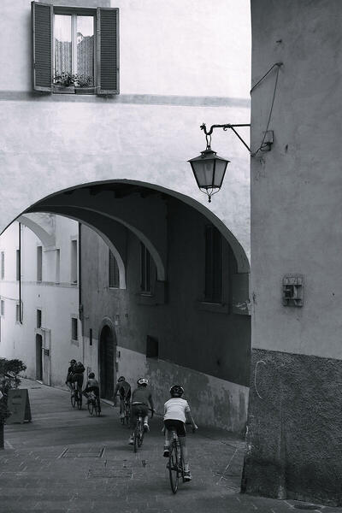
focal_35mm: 50
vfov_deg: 39.6
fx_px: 712
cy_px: 256
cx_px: 171
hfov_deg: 27.0
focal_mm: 33.2
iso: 800
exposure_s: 1/125
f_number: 3.6
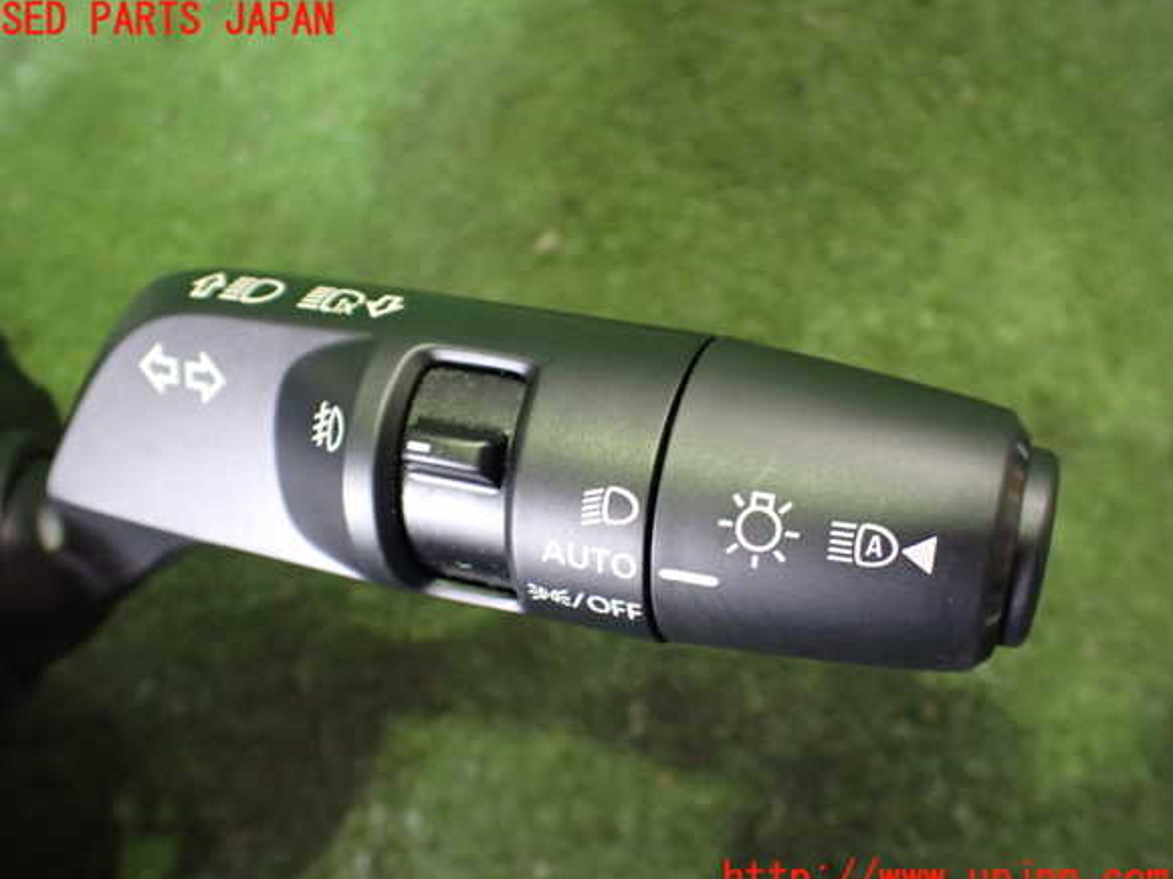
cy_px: 451
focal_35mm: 31
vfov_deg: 45.4
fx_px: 1050
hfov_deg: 58.4
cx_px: 573
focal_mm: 5.4
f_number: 2.3
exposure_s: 1/30
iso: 800
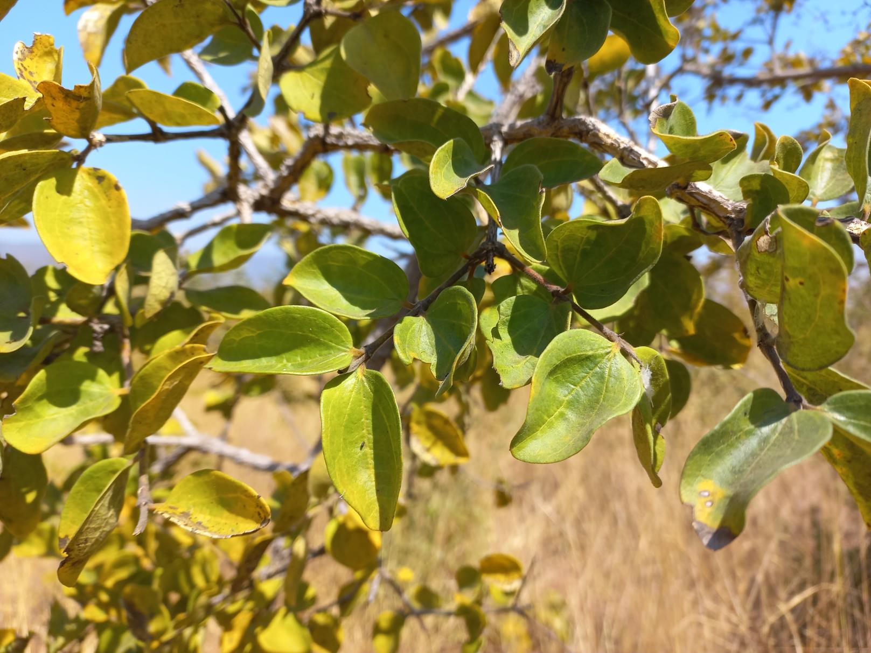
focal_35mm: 25
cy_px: 326
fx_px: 629
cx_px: 436
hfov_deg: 69.4
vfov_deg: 54.9
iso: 25
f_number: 1.8
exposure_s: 1/368
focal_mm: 4.6
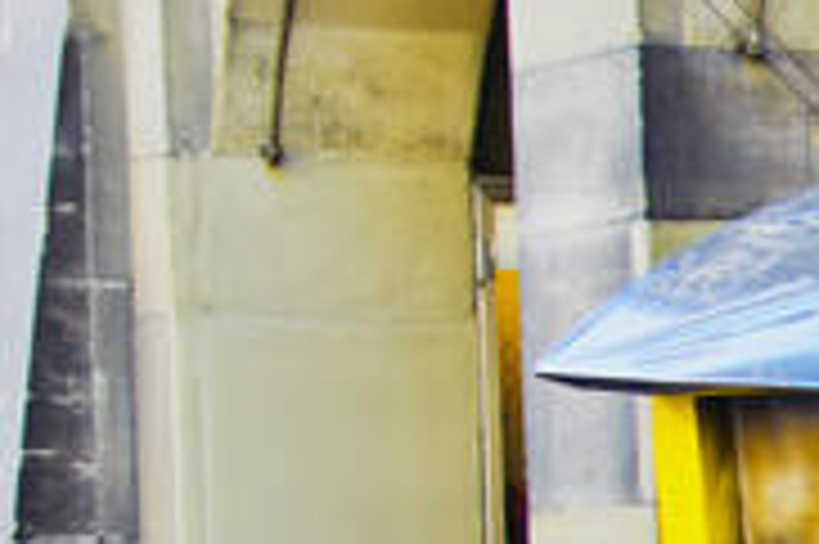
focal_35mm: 252
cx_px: 1894
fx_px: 5737
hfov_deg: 7.7
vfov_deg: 5.3
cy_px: 1178
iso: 100
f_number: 4
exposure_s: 1/45
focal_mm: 35
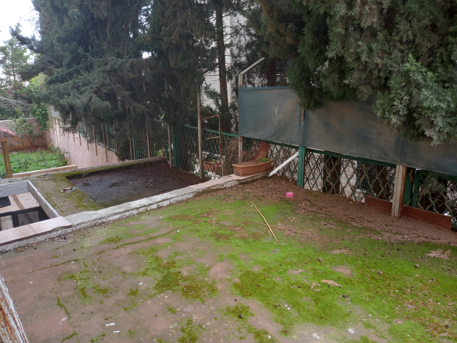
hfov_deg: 69.4
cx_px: 228
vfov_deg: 54.9
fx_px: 330
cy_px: 172
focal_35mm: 25
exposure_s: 1/60
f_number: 2
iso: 40
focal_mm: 4.6
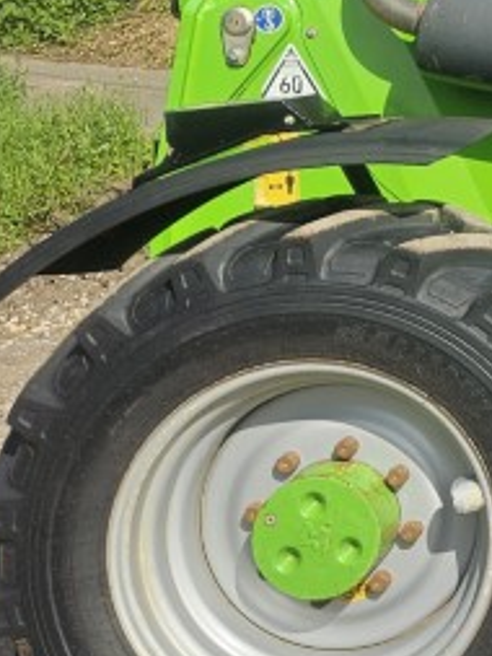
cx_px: 1170
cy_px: -60
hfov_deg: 12.5
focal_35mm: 93
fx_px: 1761
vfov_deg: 20.2
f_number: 1.8
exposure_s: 1/1538
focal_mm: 5.4
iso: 25
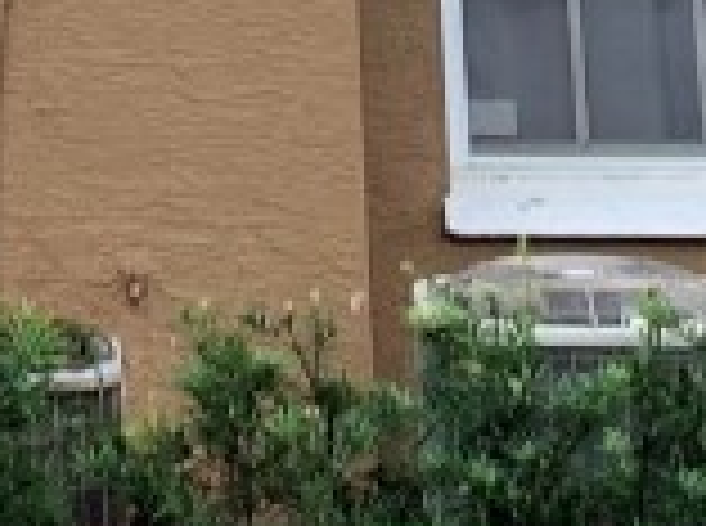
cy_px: -1133
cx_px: -261
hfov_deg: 11.3
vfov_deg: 7.5
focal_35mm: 170
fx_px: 3459
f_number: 1.8
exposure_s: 1/60
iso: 100
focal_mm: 4.25
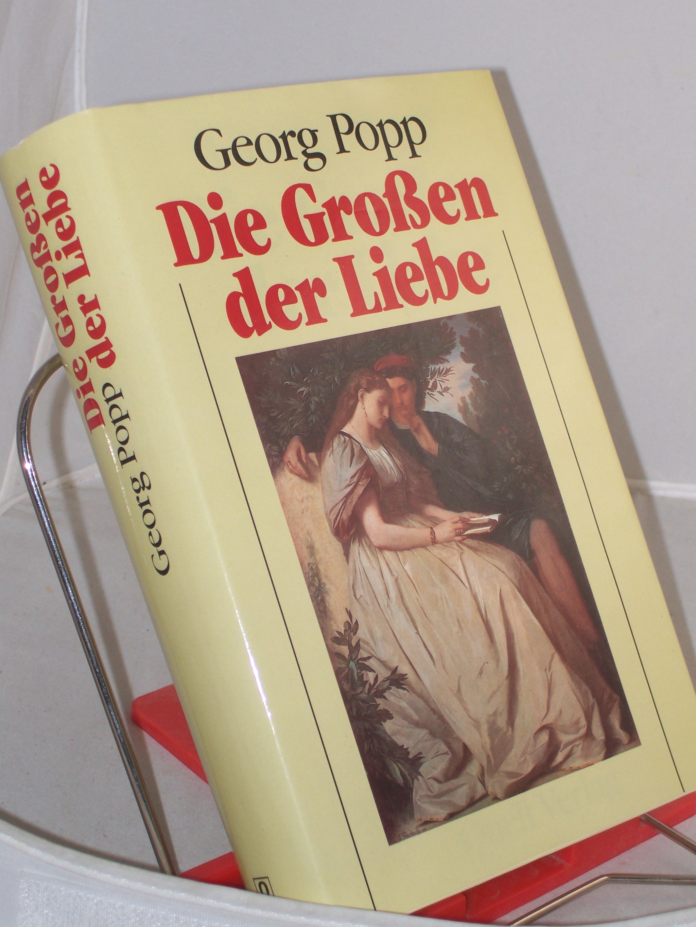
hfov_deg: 18.0
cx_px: 348
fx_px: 2196
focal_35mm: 82
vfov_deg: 23.8
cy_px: 464
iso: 80
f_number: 4
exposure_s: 1/80
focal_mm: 13.6
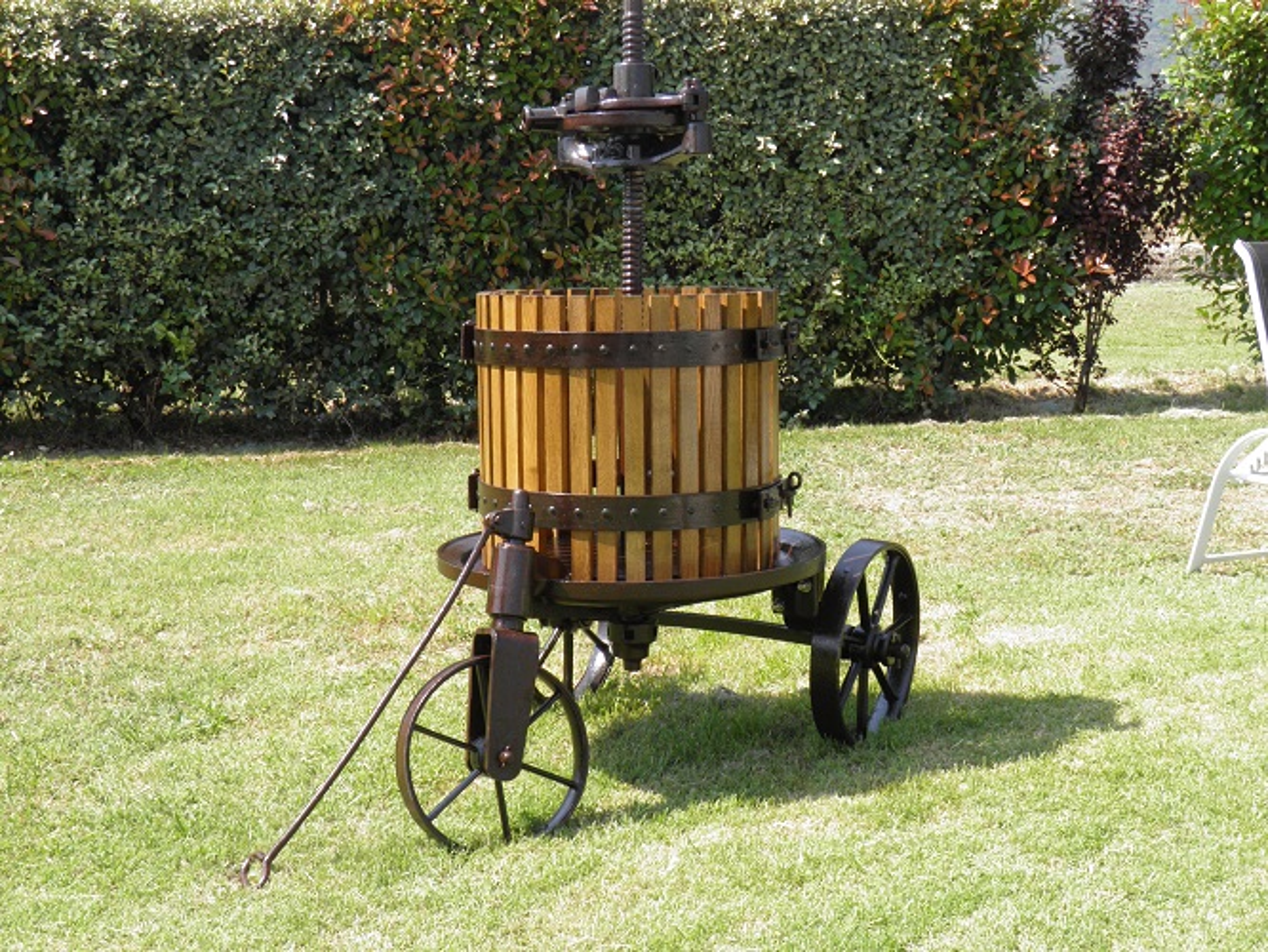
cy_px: 476
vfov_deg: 29.7
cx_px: 634
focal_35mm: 49
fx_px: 1796
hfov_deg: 38.9
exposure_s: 1/125
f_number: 5.5
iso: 50
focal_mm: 8.9
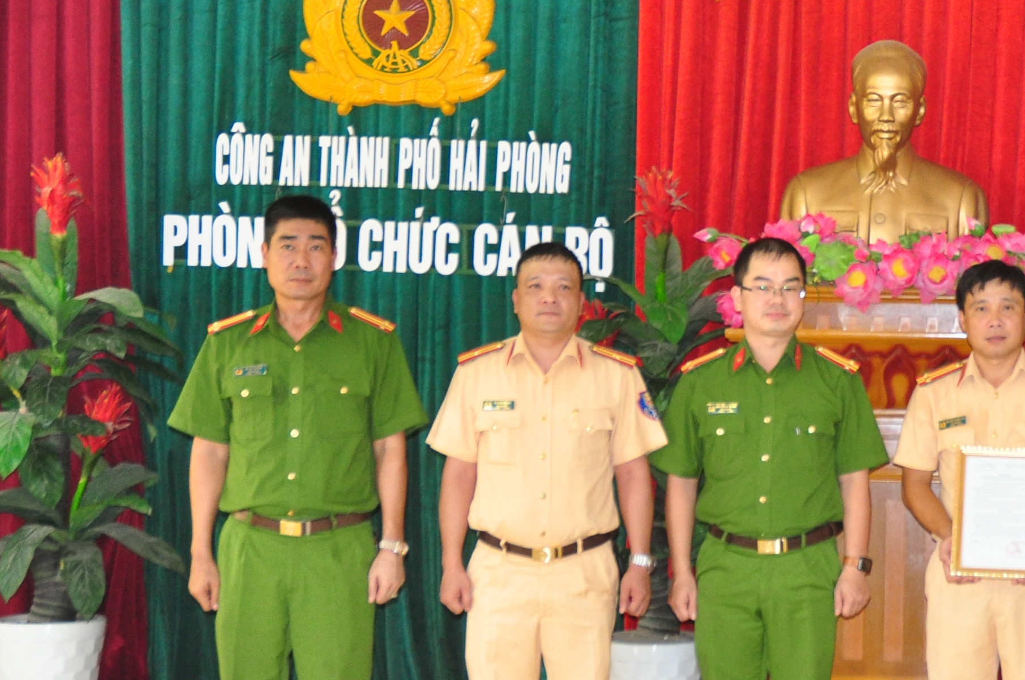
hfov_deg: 23.1
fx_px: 2417
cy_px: 272
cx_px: 1004
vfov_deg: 16.0
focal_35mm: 85
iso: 800
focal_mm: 24
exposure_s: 1/60
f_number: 3.8
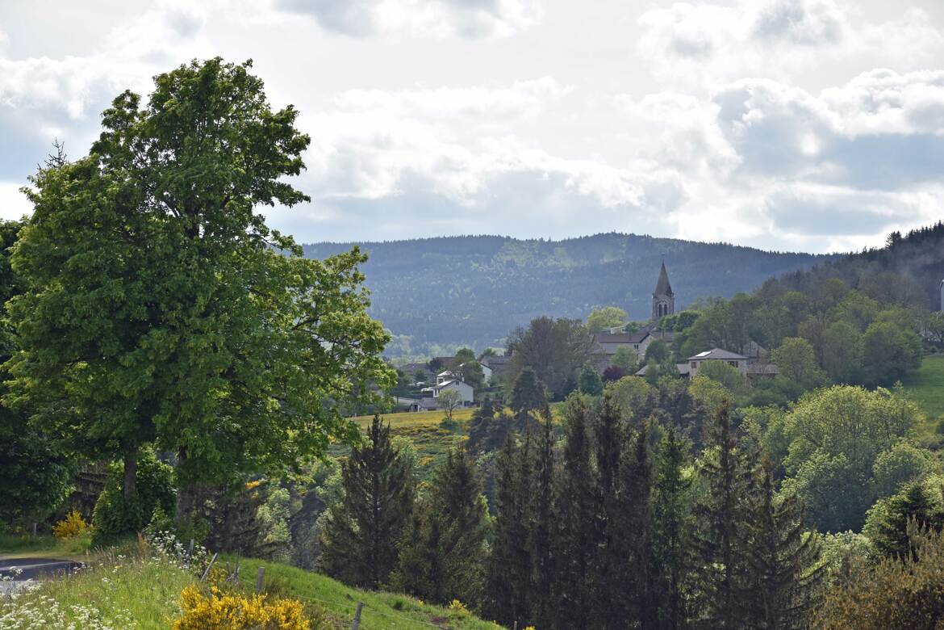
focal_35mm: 105
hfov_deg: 19.5
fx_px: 2753
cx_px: 472
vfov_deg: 13.0
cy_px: 315
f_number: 7.1
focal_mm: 70
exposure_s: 1/800
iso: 200
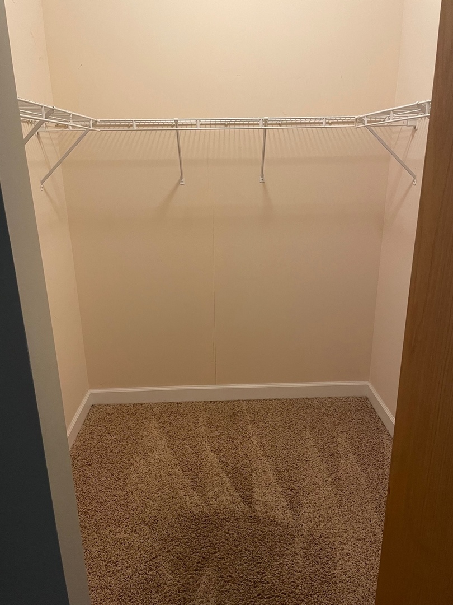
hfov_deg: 53.1
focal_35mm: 26
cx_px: 226
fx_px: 454
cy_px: 302
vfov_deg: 67.3
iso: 320
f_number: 1.6
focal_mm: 4.2
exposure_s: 1/60
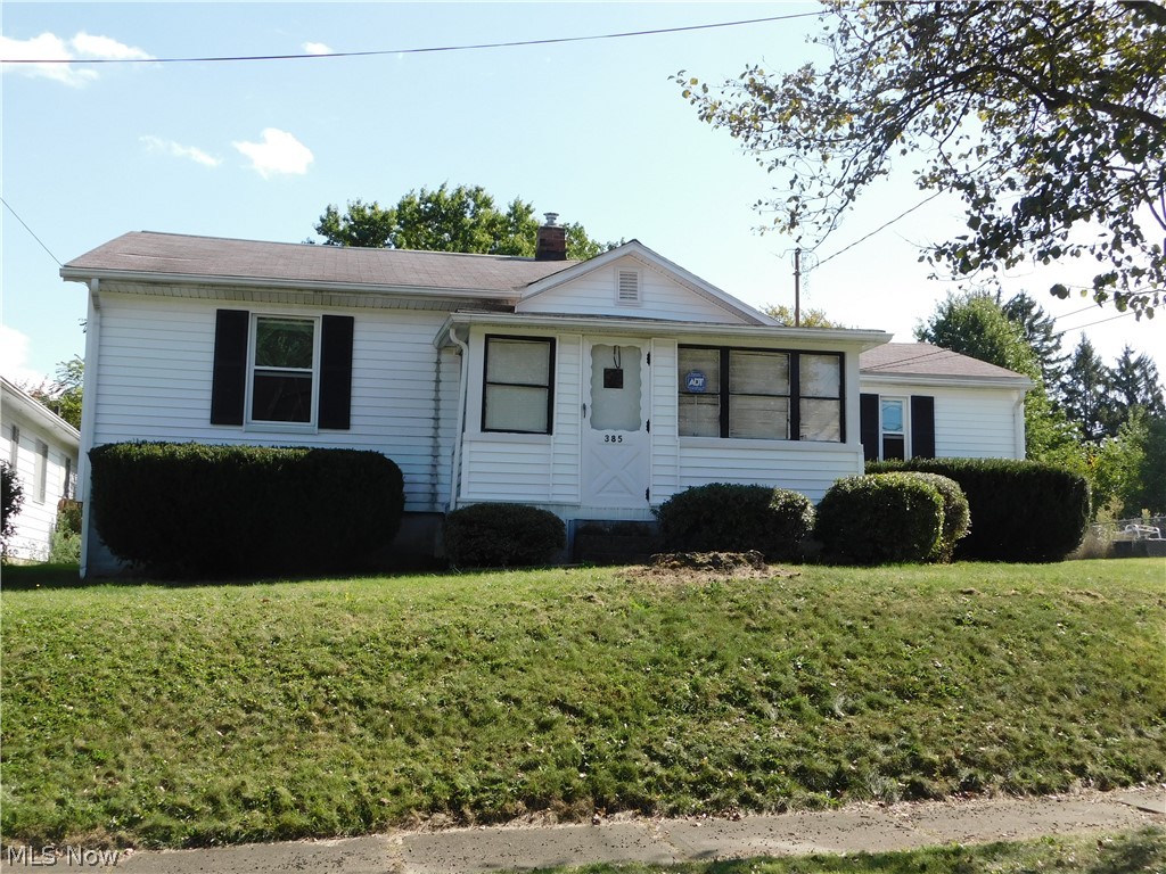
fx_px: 1347
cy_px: 437
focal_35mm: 40
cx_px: 583
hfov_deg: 46.8
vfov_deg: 36.0
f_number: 3.6
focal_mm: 7.1
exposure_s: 1/640
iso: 125
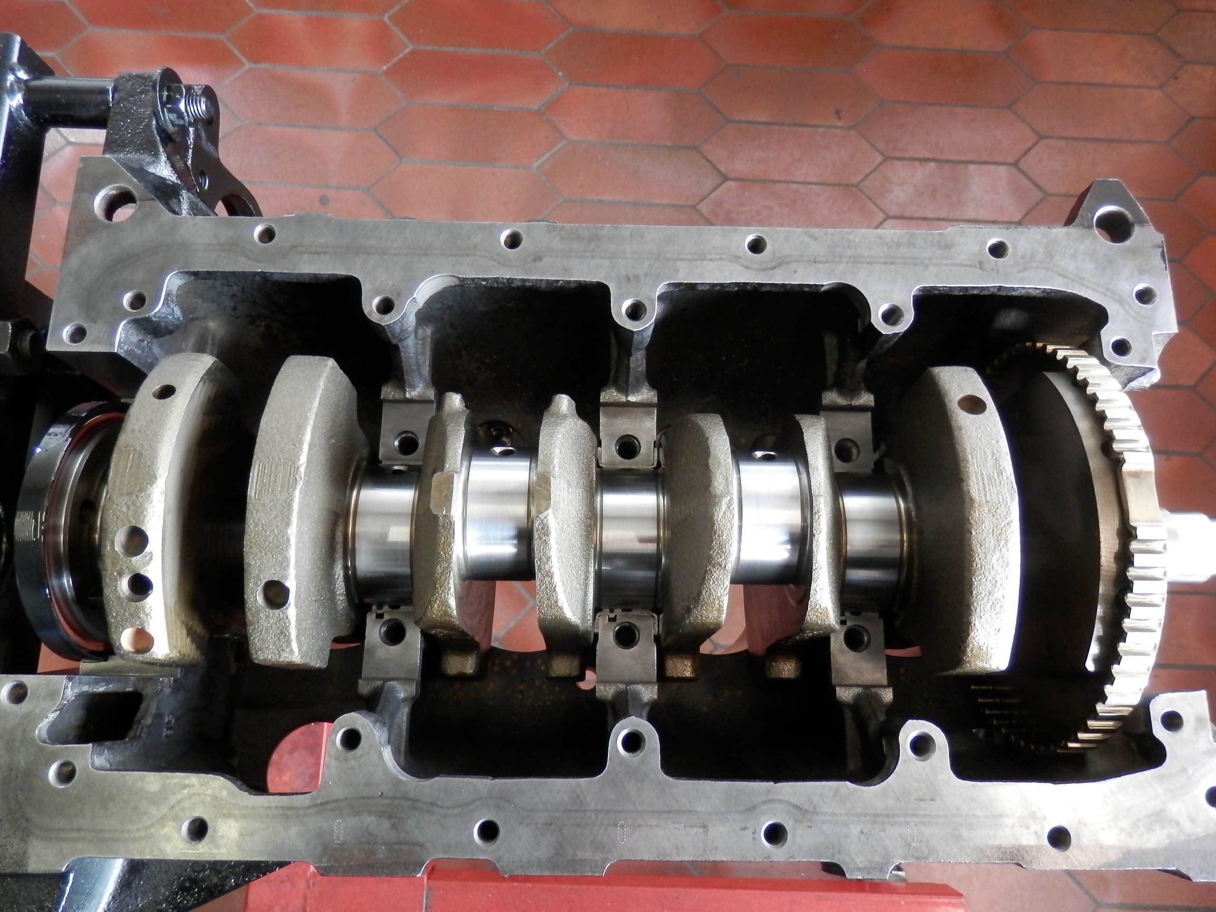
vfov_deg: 54.9
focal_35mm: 25
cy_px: 456
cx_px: 608
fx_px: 878
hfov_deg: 69.4
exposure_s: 1/13
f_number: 3
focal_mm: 4.5
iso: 200
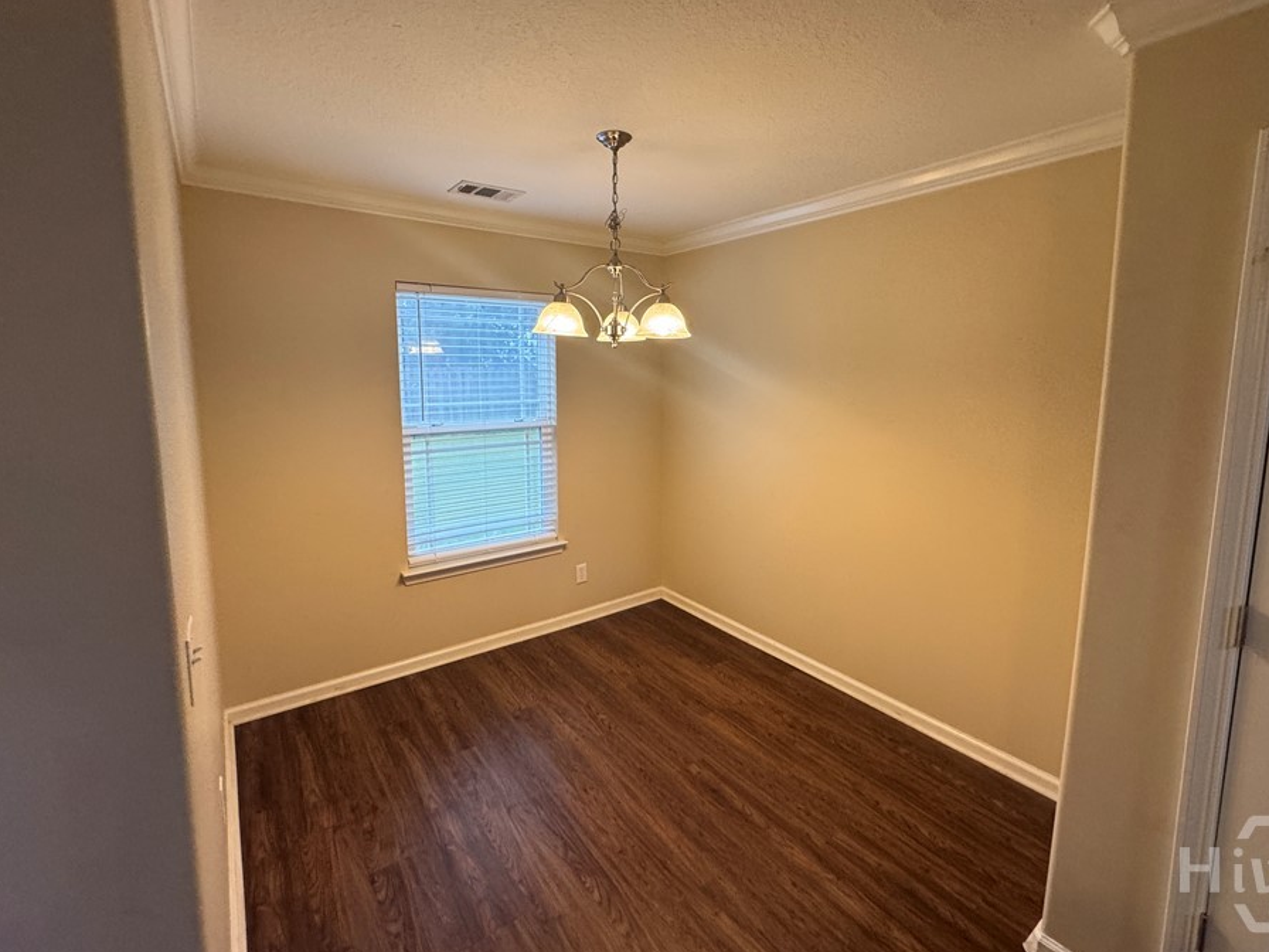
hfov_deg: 94.5
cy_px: 439
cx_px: 649
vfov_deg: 78.0
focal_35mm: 16
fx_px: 587
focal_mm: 2.22
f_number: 2.2
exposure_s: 1/120
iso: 250
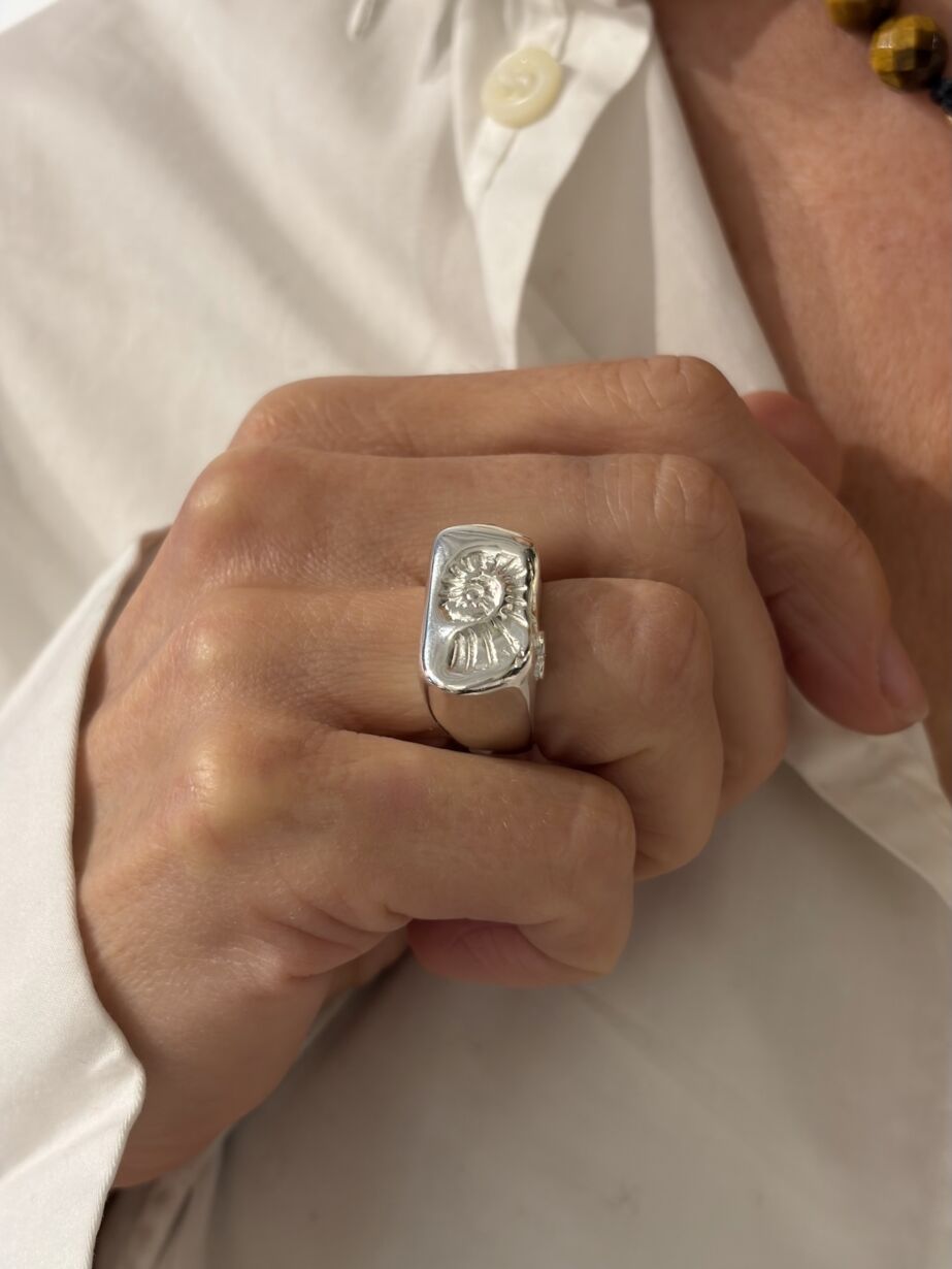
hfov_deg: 28.0
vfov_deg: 36.8
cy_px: 634
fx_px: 1906
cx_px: 476
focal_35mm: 52
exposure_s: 1/50
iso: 64
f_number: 1.6
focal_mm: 5.96
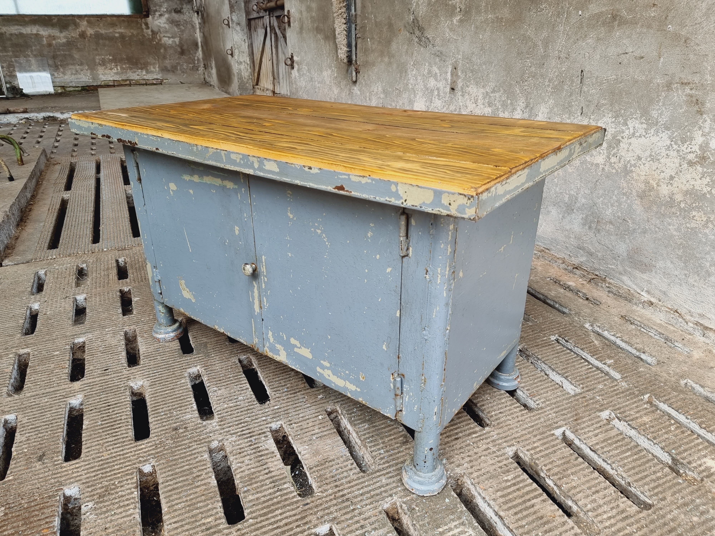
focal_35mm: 24
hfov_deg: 71.6
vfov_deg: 56.8
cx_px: 358
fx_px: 496
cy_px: 268
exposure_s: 1/100
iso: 50
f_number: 1.8
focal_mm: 6.7
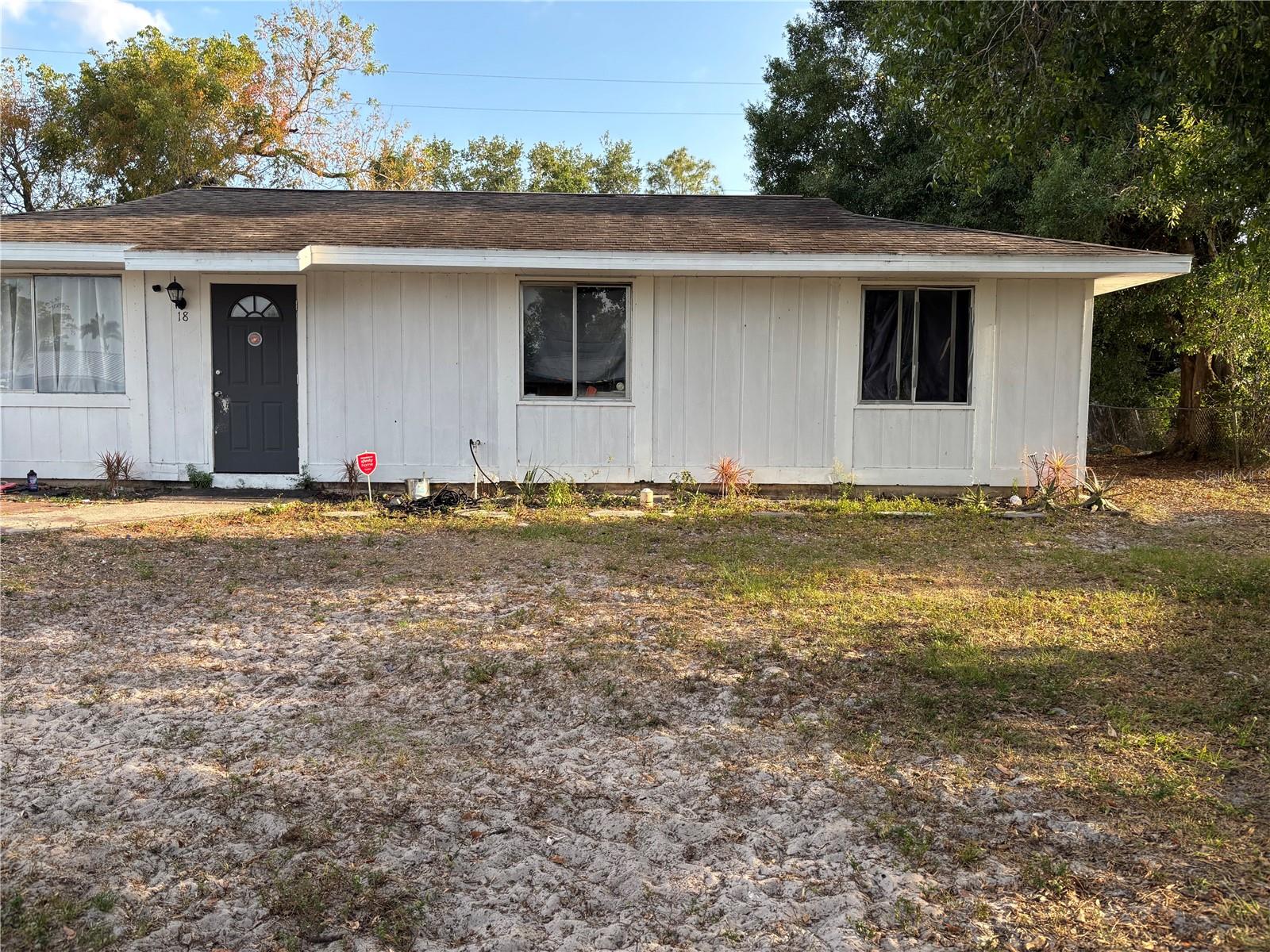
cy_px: 476
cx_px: 635
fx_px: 954
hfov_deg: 67.3
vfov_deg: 53.1
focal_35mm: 26
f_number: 1.6
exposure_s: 1/559
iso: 50
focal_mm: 5.96
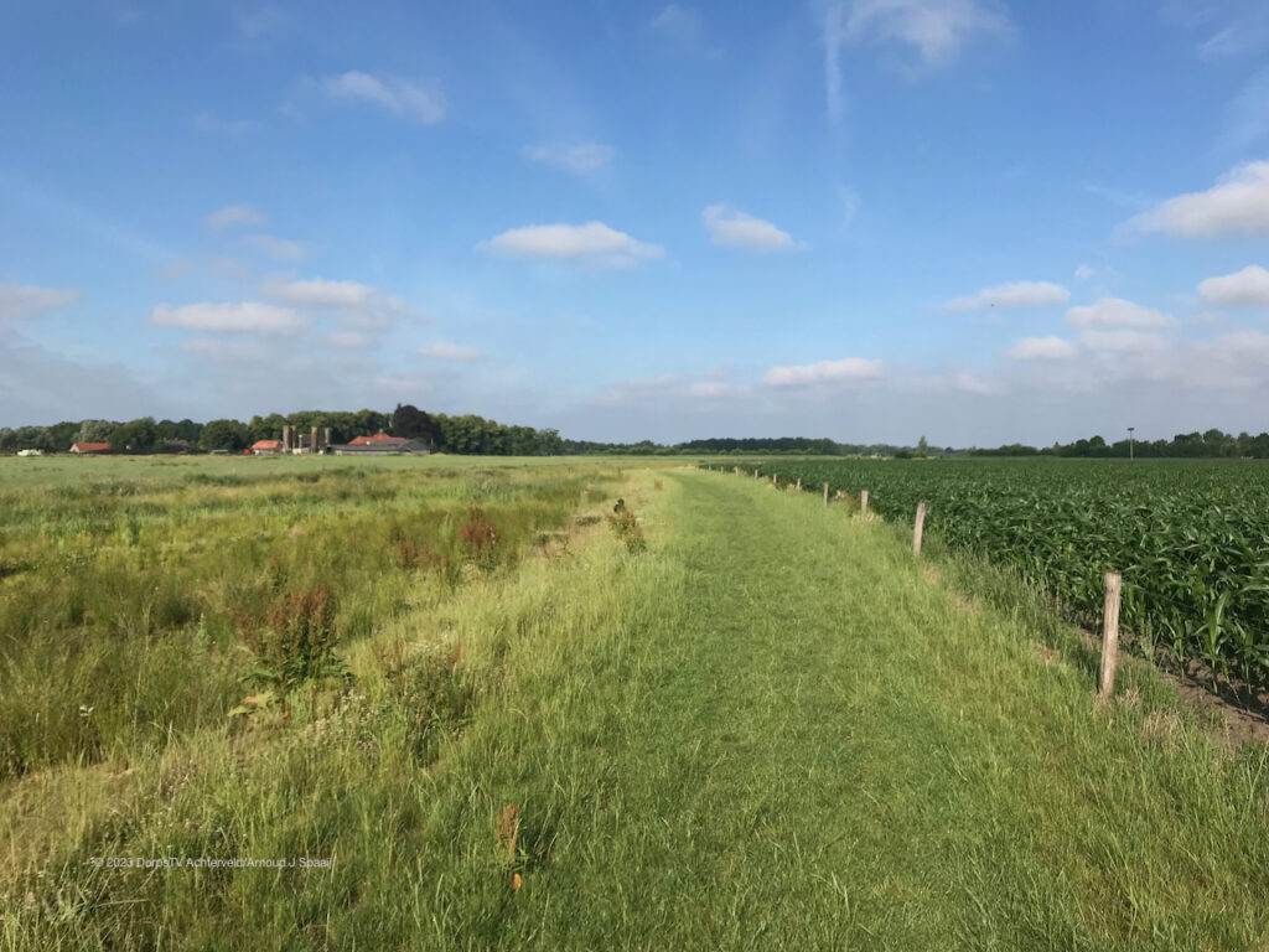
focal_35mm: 28
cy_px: 476
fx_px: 1026
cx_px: 634
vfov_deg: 49.7
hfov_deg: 63.4
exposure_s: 1/2457
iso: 20
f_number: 1.8
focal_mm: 3.99
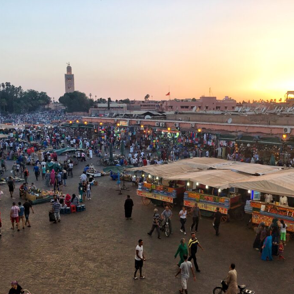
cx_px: 168
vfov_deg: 43.8
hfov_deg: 43.7
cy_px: 160
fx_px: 365
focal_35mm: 38
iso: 25
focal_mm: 4.15
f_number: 2.2
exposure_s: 1/196
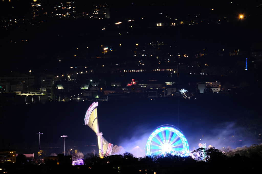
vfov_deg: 2.3
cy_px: 87
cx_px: 131
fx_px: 4367
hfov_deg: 3.4
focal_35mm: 600
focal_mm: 400
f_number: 10
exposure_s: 3
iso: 640
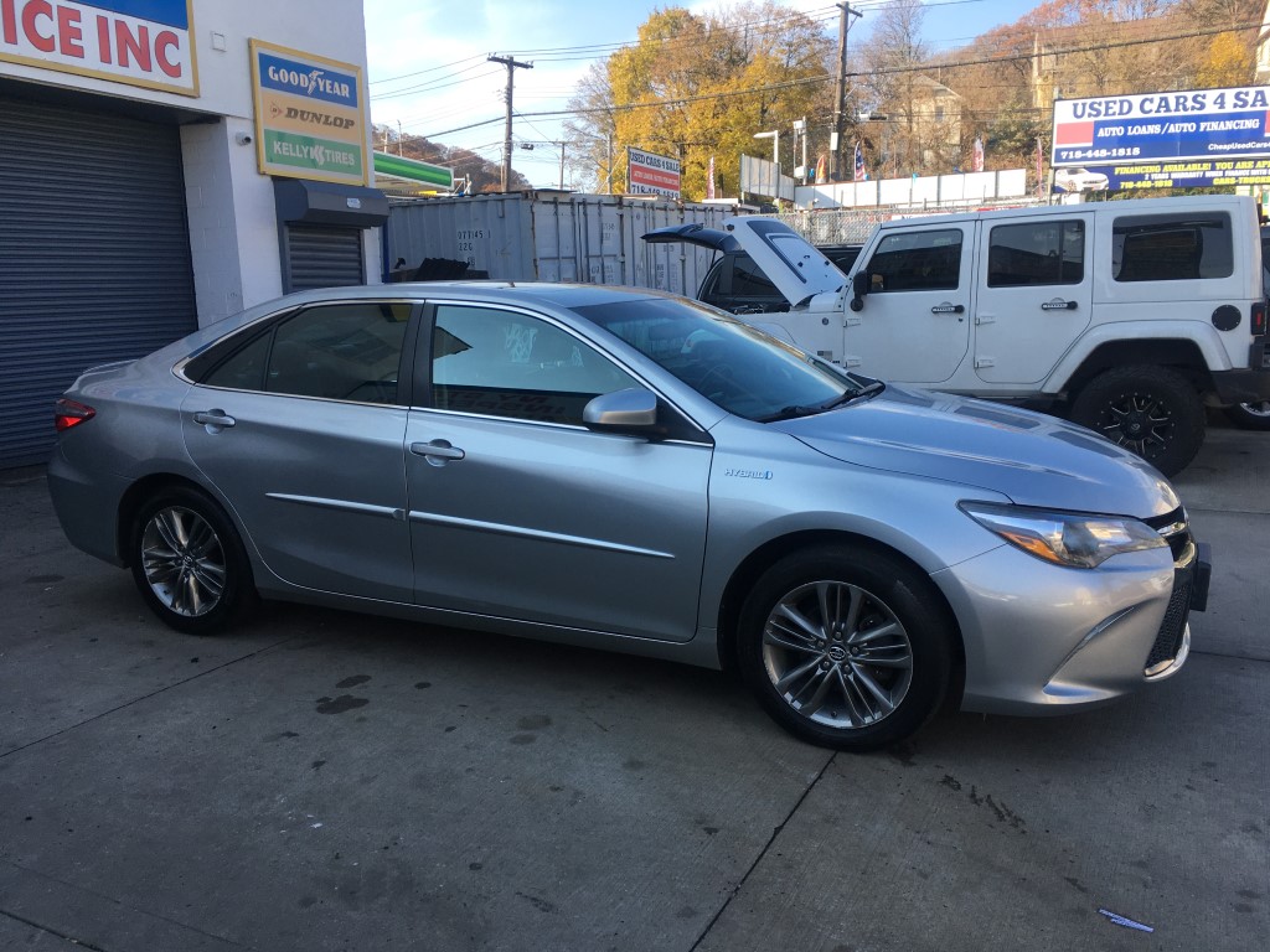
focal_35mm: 29
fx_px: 1064
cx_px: 635
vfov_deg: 48.2
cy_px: 476
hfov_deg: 61.7
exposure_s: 1/475
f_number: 2.2
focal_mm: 4.15
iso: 25
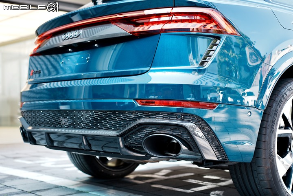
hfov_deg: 36.2
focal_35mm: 55
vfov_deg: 24.7
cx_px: 146
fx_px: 448
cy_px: 98
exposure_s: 1/60
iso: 80
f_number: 2.8
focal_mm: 55
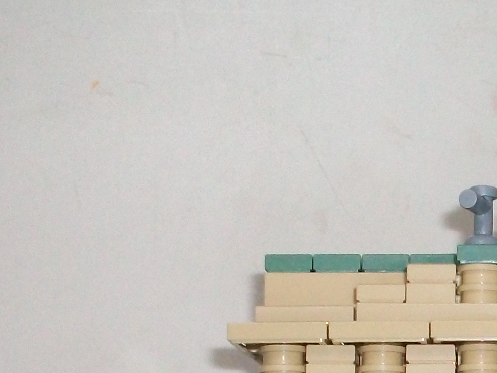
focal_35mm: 120
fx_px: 1723
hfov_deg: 15.9
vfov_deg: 12.0
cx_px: 564
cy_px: 501
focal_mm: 5.7
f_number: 2.8
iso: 200
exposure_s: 1/125
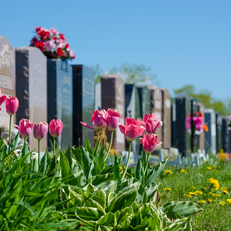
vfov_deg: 10.6
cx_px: 140
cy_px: 116
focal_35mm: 165
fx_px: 1243
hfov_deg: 10.6
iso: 250
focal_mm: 85
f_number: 8
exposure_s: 1/1000
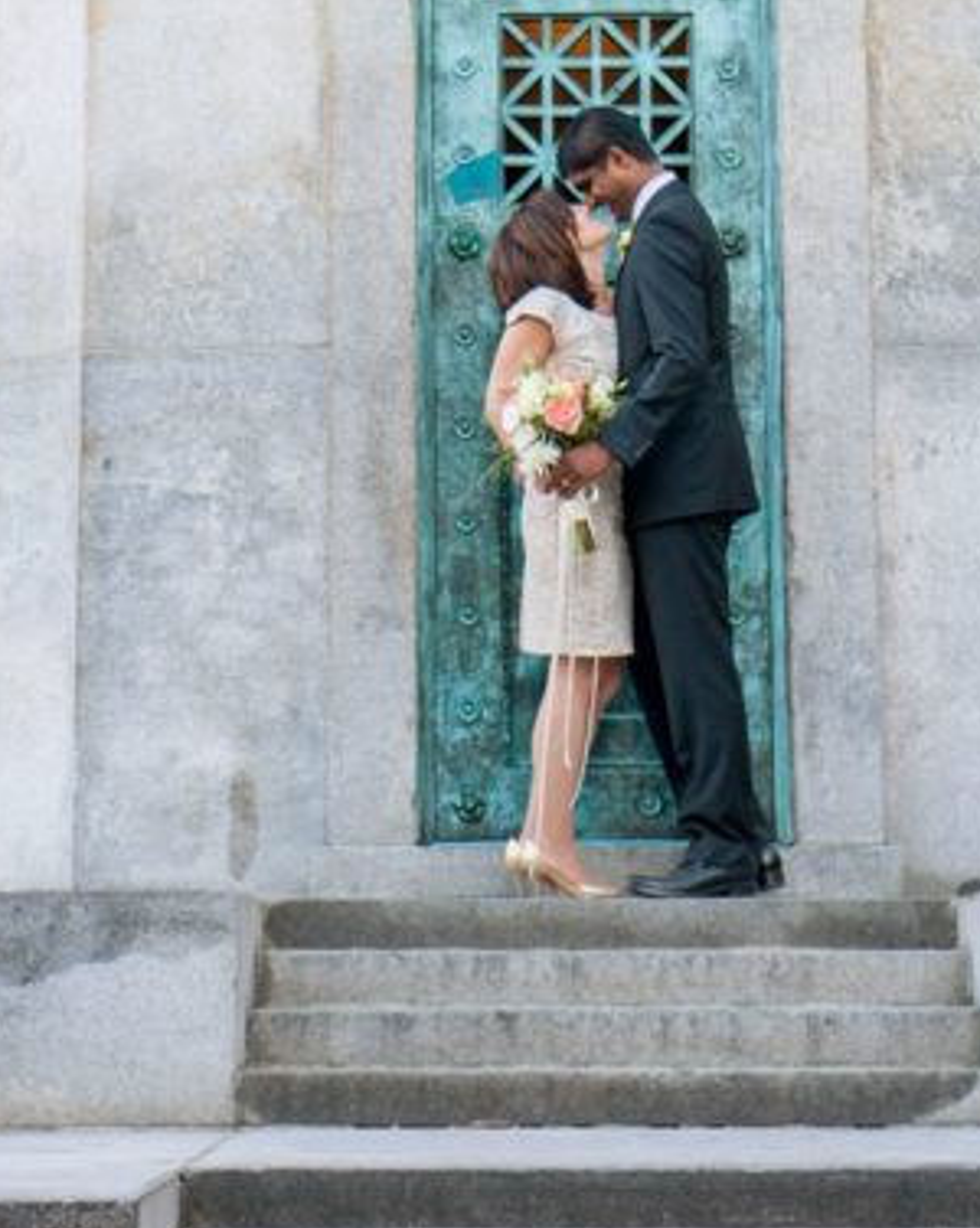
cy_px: -425
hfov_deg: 8.6
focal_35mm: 179
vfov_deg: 10.5
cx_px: 338
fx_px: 6500
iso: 250
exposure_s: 1/200
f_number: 4.5
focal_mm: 70
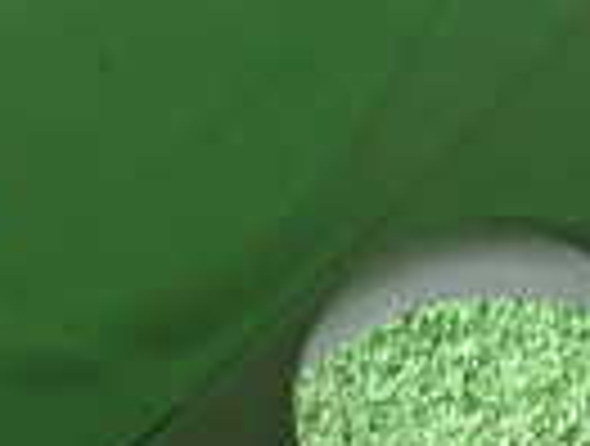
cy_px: -176
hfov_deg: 14.3
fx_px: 2341
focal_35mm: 137
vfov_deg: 10.6
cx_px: 225
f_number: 2.3
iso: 400
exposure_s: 1/30
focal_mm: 5.4
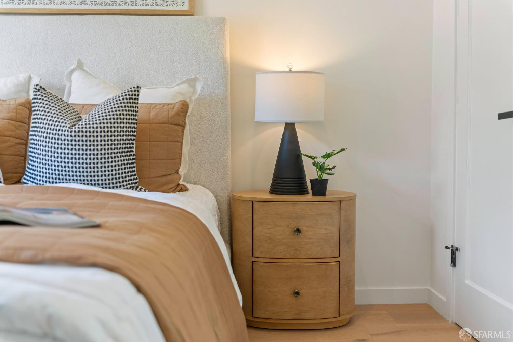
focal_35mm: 36
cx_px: 256
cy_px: 171
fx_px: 513
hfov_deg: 53.1
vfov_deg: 36.9
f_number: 3.2
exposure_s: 1/60
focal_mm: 36
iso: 320
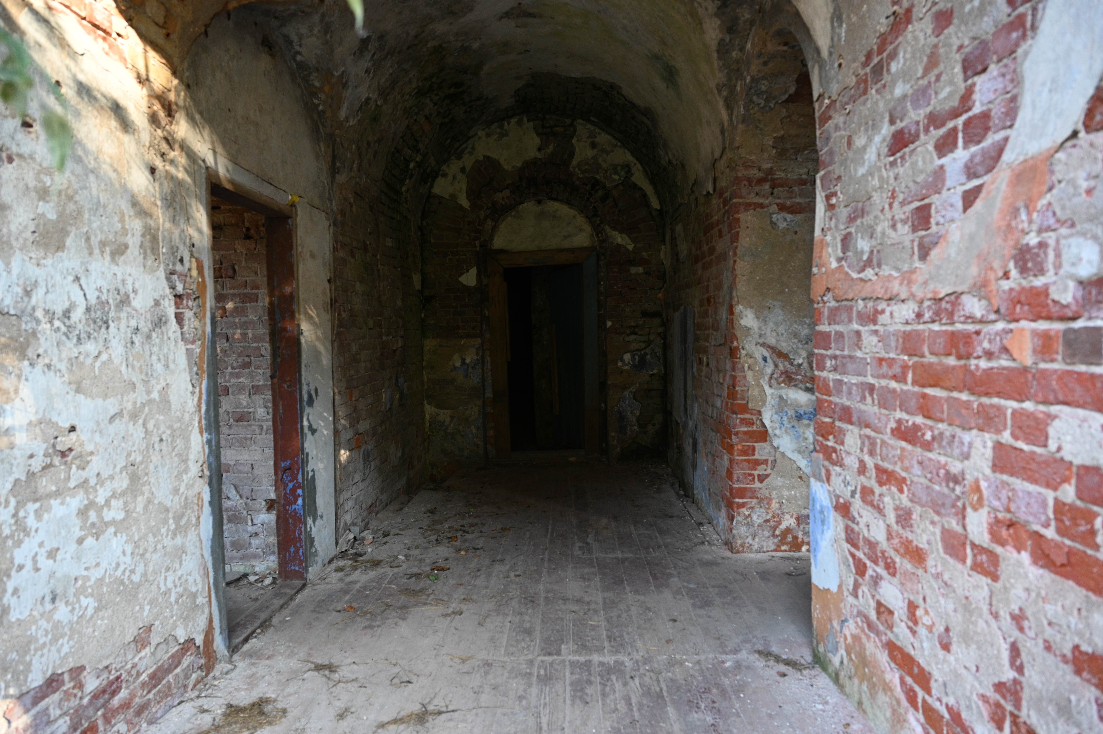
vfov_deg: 53.1
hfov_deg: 73.8
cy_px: 367
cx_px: 552
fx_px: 735
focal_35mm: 24
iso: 1100
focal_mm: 24
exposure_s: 1/100
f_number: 4
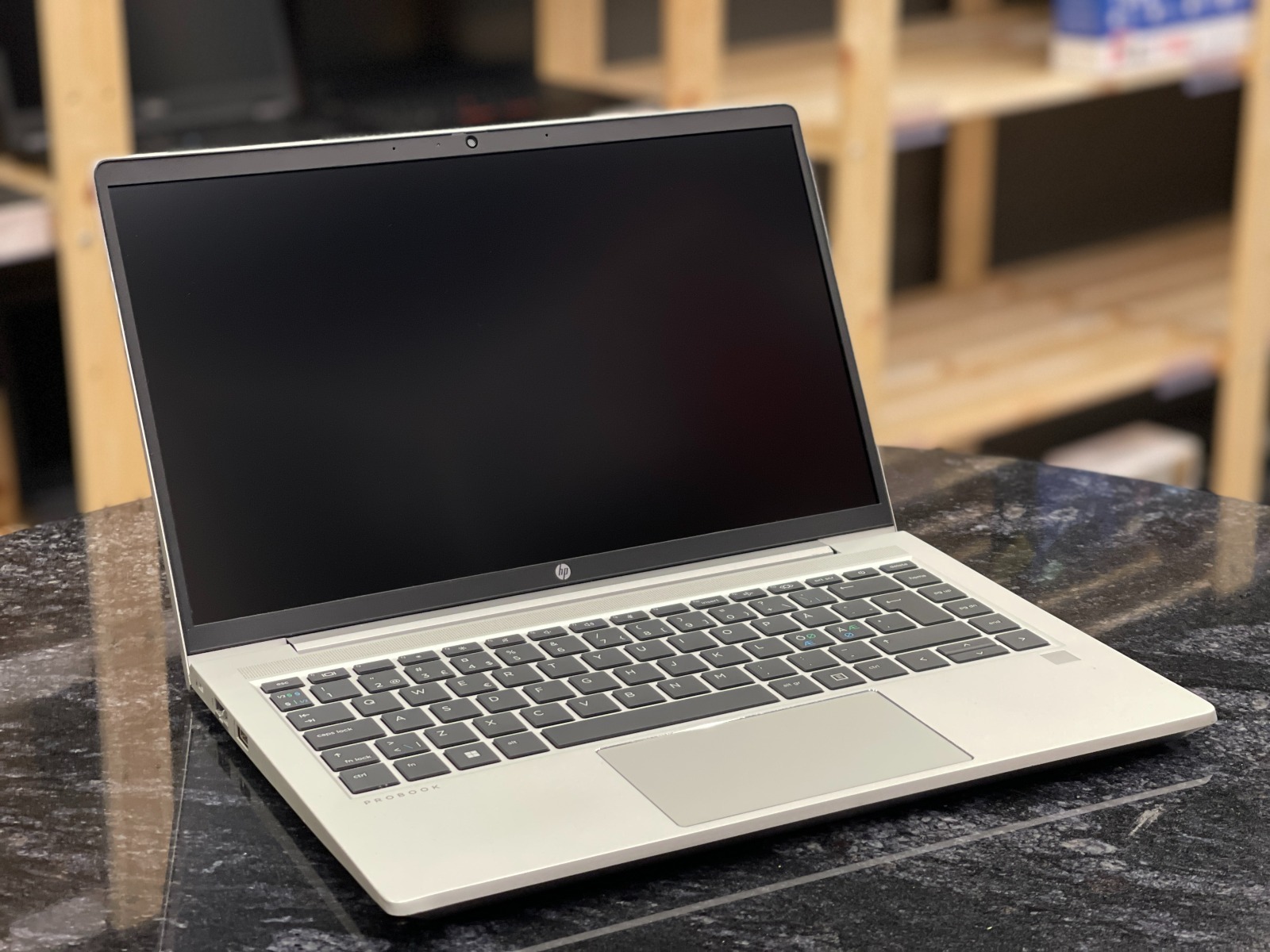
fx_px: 2348
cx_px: 635
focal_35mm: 64
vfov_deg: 22.9
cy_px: 476
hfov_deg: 30.3
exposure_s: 1/40
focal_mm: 7.5
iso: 160
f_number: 2.2
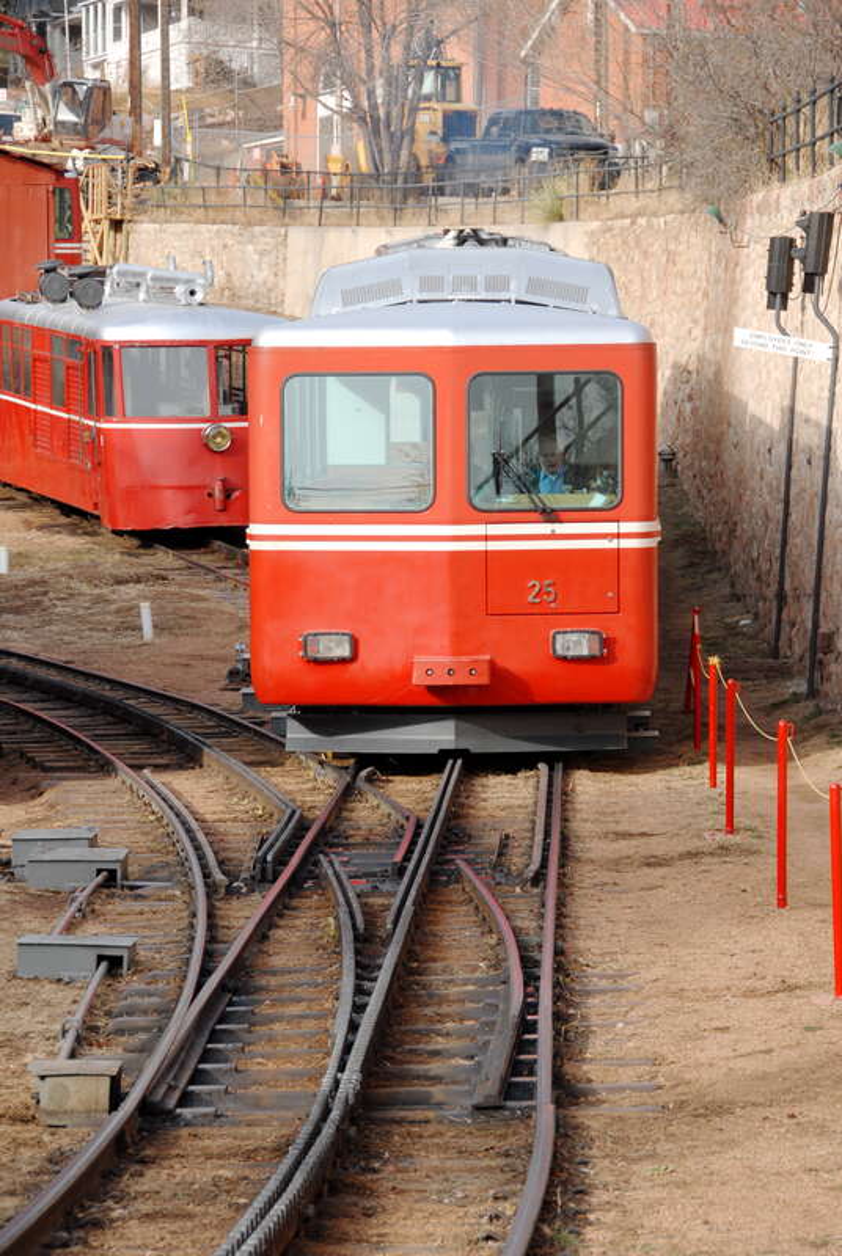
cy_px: 628
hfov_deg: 9.7
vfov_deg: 14.4
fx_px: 4982
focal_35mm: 142
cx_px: 421
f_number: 8
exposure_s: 1/250
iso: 200
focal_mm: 95
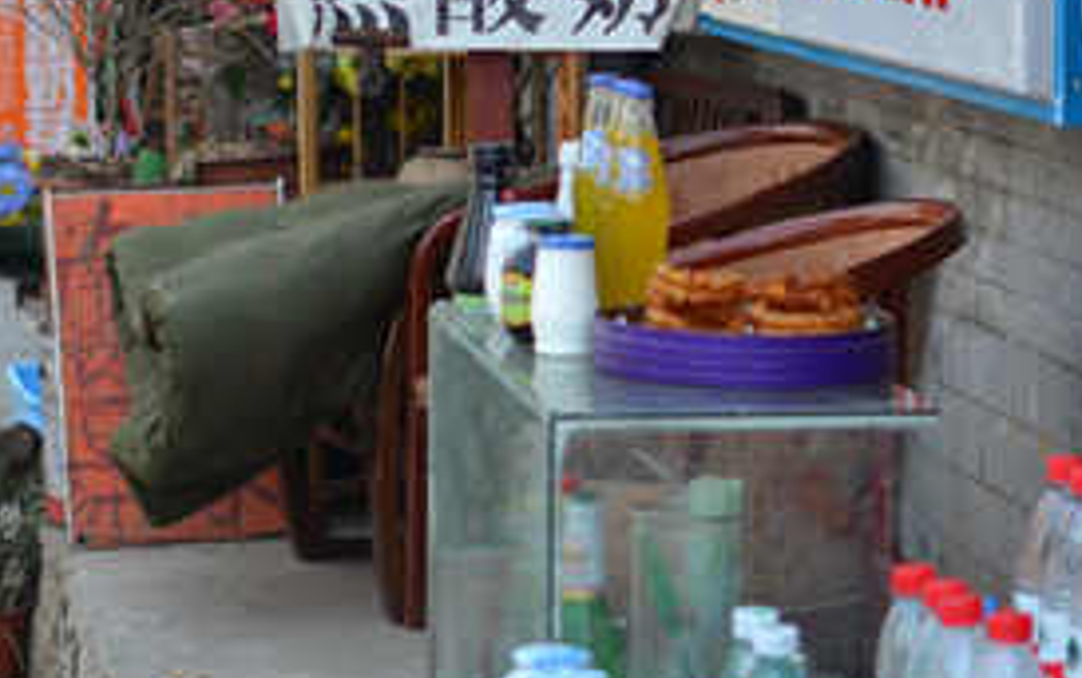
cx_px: 380
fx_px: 4081
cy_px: -81
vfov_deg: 9.4
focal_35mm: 138
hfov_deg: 15.1
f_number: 2.5
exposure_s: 1/1600
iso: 160
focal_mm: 35
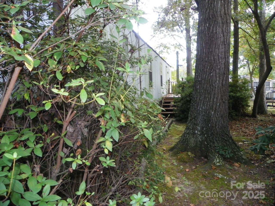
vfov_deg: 53.1
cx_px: 138
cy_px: 103
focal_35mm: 26
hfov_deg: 67.3
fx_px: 207
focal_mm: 4.6
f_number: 2.8
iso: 160
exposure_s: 1/125
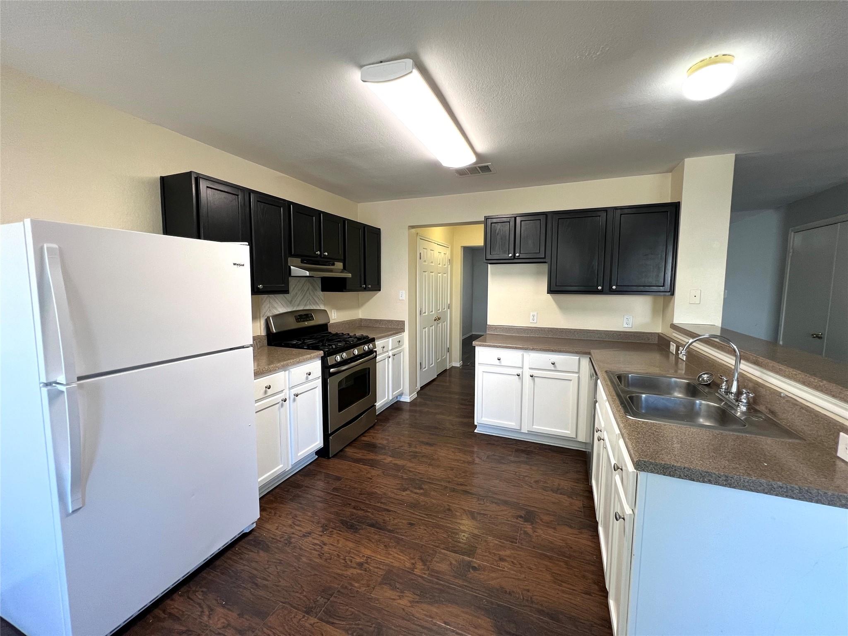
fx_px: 318
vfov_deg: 89.9
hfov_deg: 106.2
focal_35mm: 13
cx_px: 424
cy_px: 318
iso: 200
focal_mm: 1.57
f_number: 1.8
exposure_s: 1/120
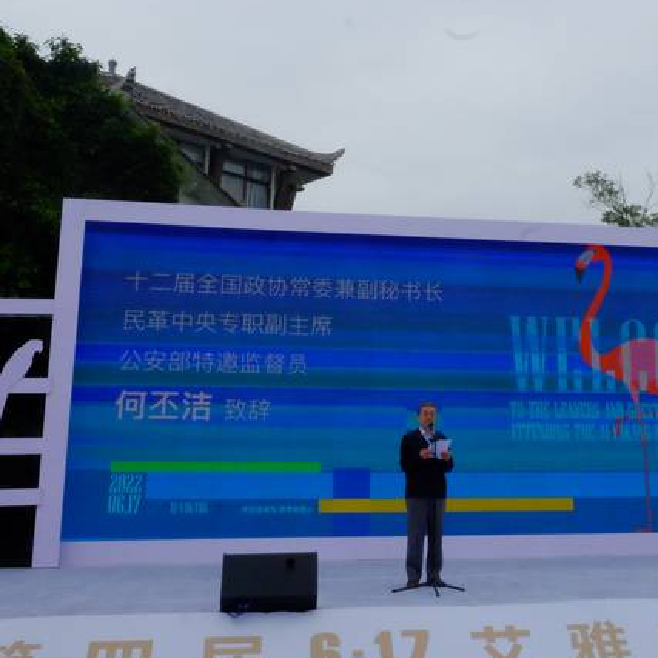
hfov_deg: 38.4
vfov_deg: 39.1
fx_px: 925
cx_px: 468
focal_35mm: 43
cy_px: 278
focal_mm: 18
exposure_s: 1/1000
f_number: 22
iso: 4000
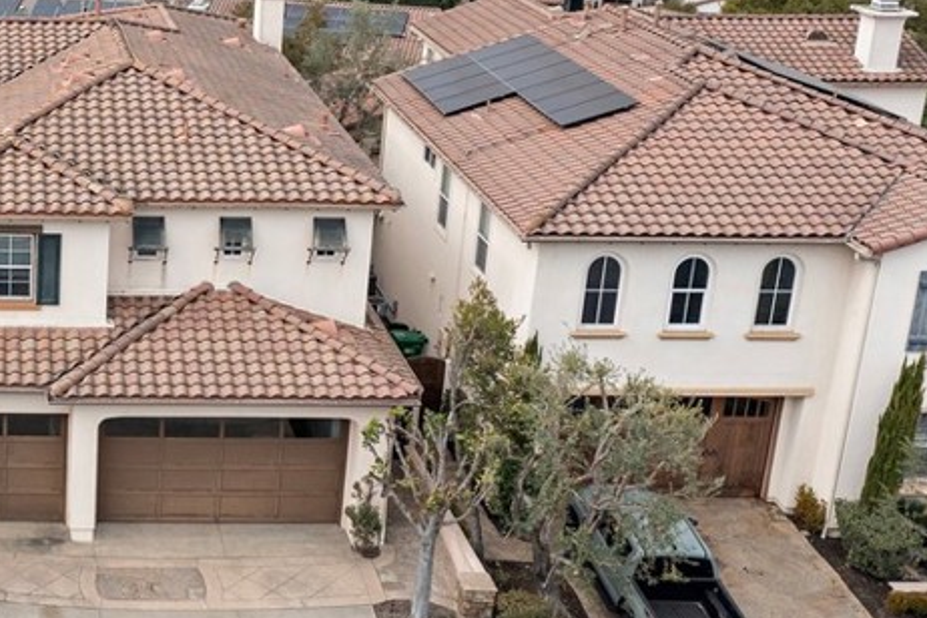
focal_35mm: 62
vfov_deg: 21.9
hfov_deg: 30.3
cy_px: 287
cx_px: 14
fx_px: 1596
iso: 100
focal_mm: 10.26
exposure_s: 1/640
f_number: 2.8
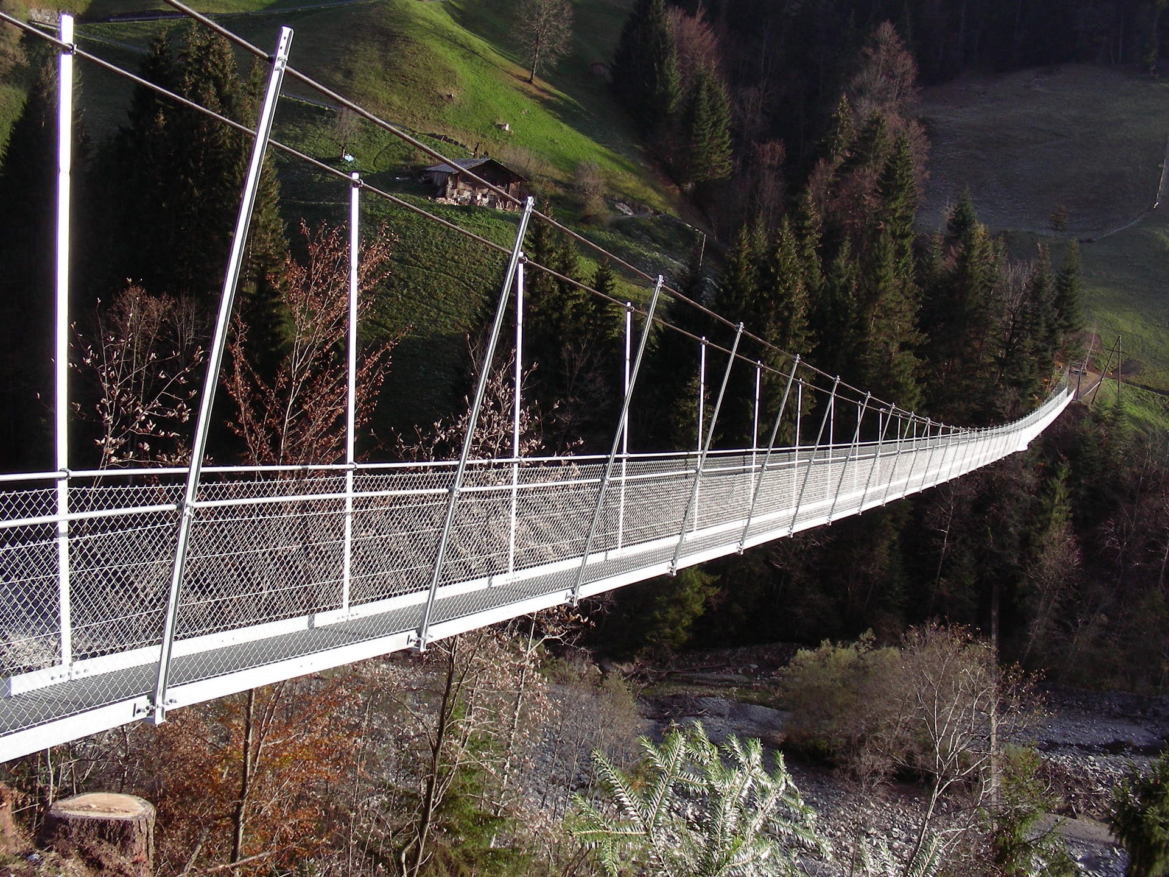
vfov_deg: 37.7
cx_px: 584
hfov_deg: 49.0
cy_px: 438
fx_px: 1283
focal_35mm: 38
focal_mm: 6.3
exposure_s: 1/230
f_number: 4
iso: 50
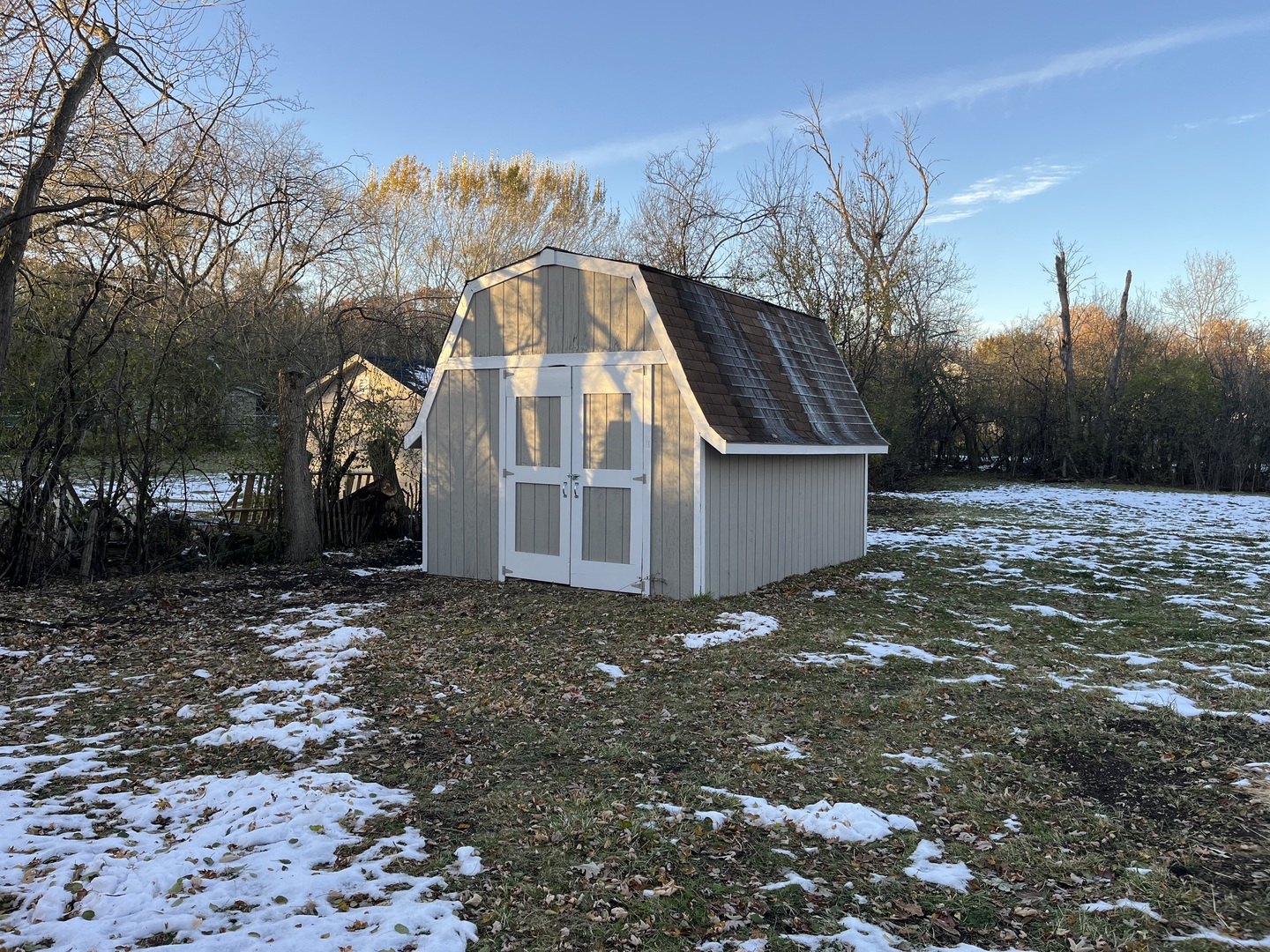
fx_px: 954
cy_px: 476
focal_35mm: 26
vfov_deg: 53.1
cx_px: 635
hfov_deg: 67.3
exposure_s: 1/493
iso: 50
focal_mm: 5.1
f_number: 1.6
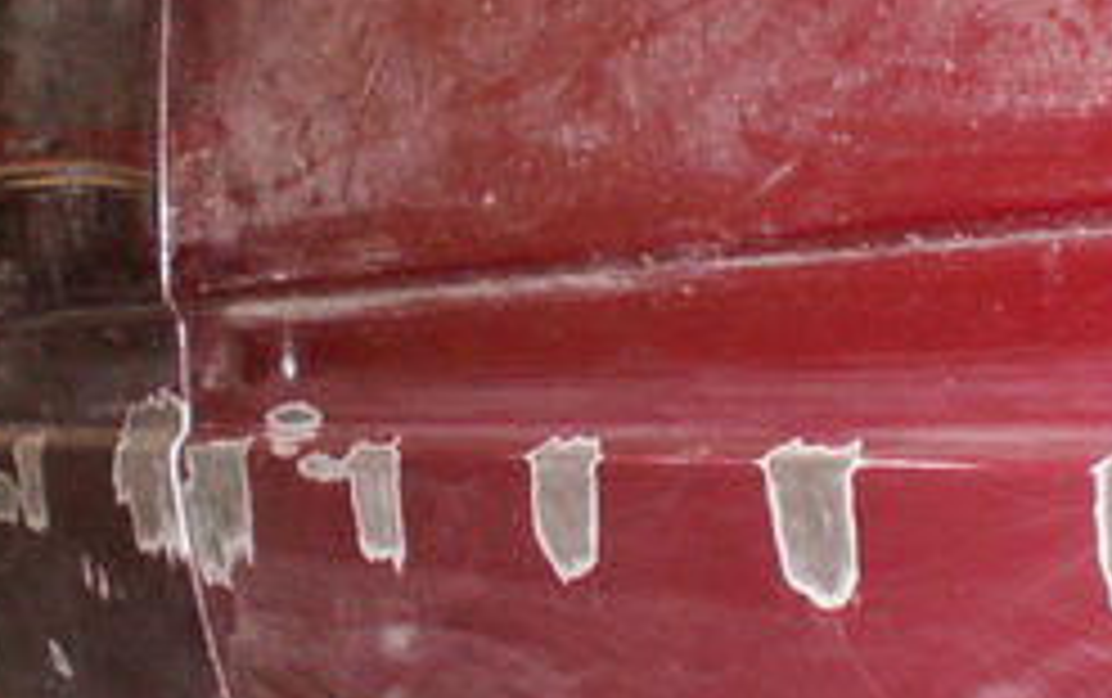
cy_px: 527
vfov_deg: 13.6
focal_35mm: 96
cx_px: 545
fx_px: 2913
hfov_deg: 21.6
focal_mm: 5.86
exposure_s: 1/40
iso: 160
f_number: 2.8
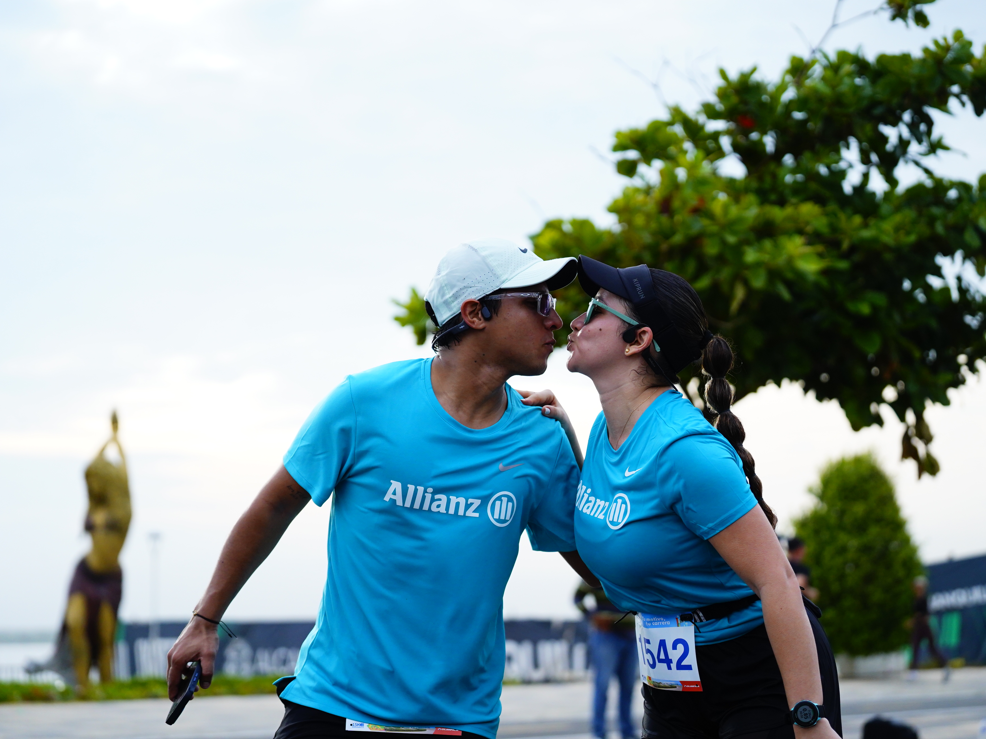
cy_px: 369
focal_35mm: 76
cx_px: 539
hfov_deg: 25.7
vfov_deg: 19.4
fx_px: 2165
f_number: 2.8
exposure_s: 1/5000
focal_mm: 70
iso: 1600
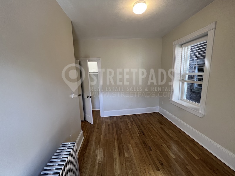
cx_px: 118
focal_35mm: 13
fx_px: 88
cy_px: 88
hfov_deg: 106.2
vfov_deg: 89.9
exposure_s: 1/99
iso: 125
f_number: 1.8
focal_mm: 1.57
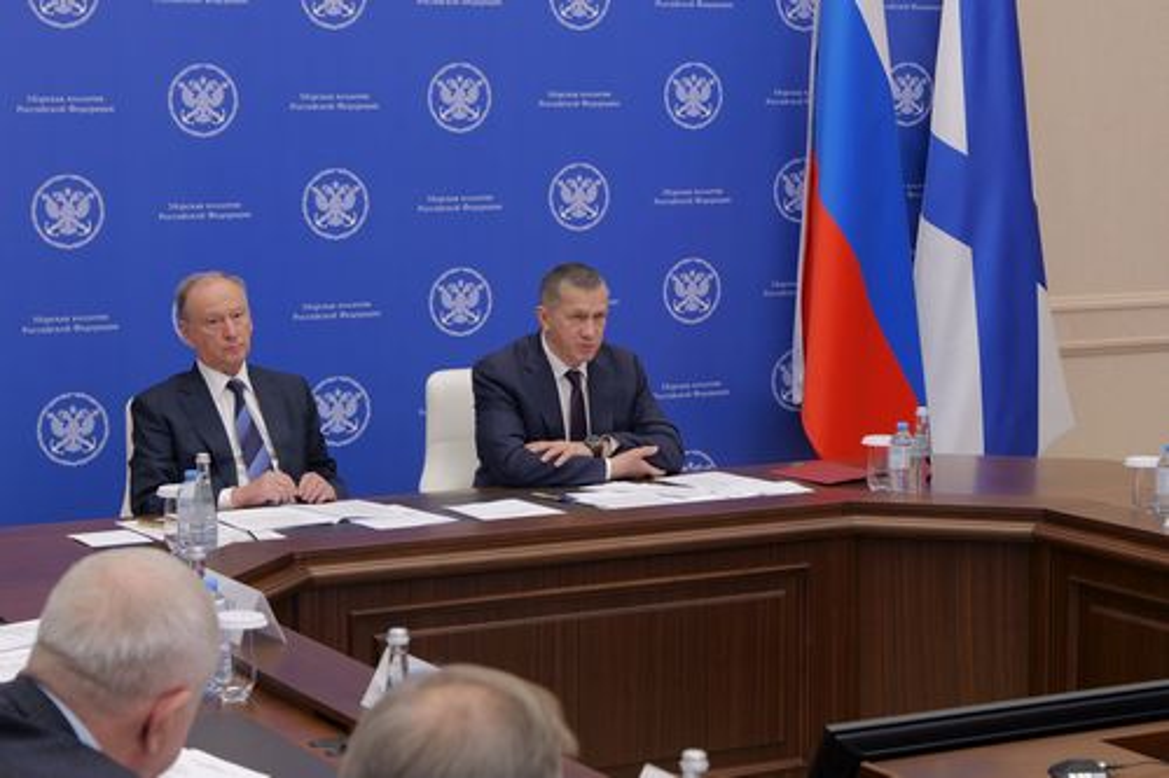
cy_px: 389
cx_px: 584
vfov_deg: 16.6
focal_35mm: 82
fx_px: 2662
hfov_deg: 24.8
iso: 500
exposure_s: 1/100
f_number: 5.6
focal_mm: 62
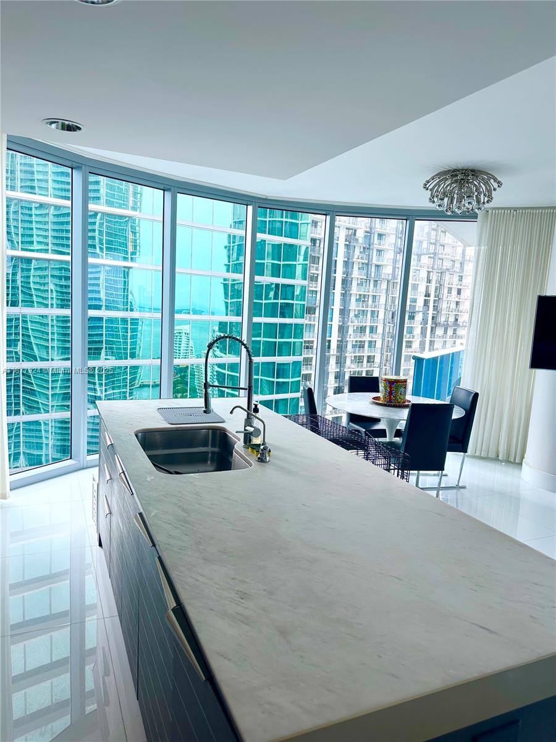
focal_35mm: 24
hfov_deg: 56.8
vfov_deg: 71.6
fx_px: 514
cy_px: 371
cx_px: 278
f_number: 1.78
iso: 64
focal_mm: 6.86
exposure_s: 1/120
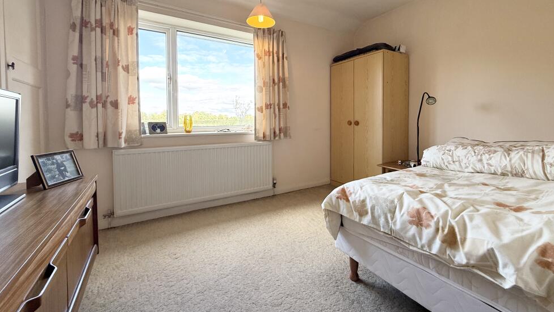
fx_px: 235
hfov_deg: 99.3
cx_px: 290
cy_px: 127
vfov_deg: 66.5
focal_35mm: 16
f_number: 2.2
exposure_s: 1/99
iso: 80
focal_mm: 2.22
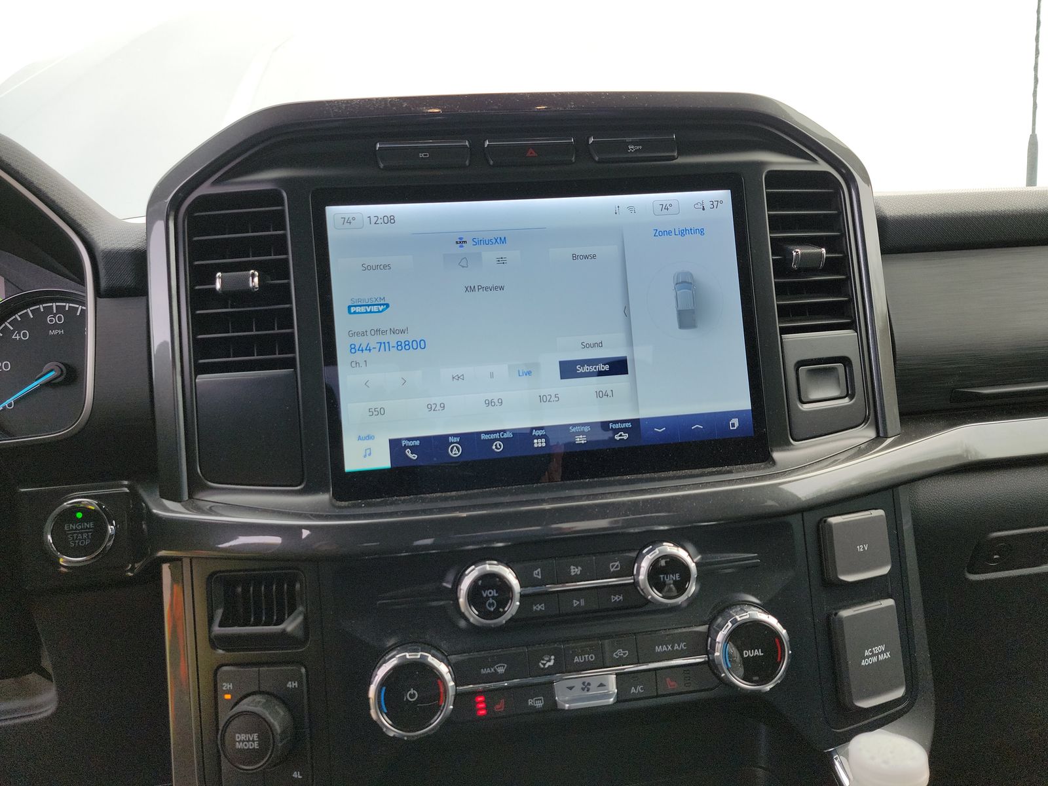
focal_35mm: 24
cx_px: 524
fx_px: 727
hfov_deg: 71.6
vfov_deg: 56.8
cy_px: 393
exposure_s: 1/119
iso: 50
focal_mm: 6.7
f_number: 1.8
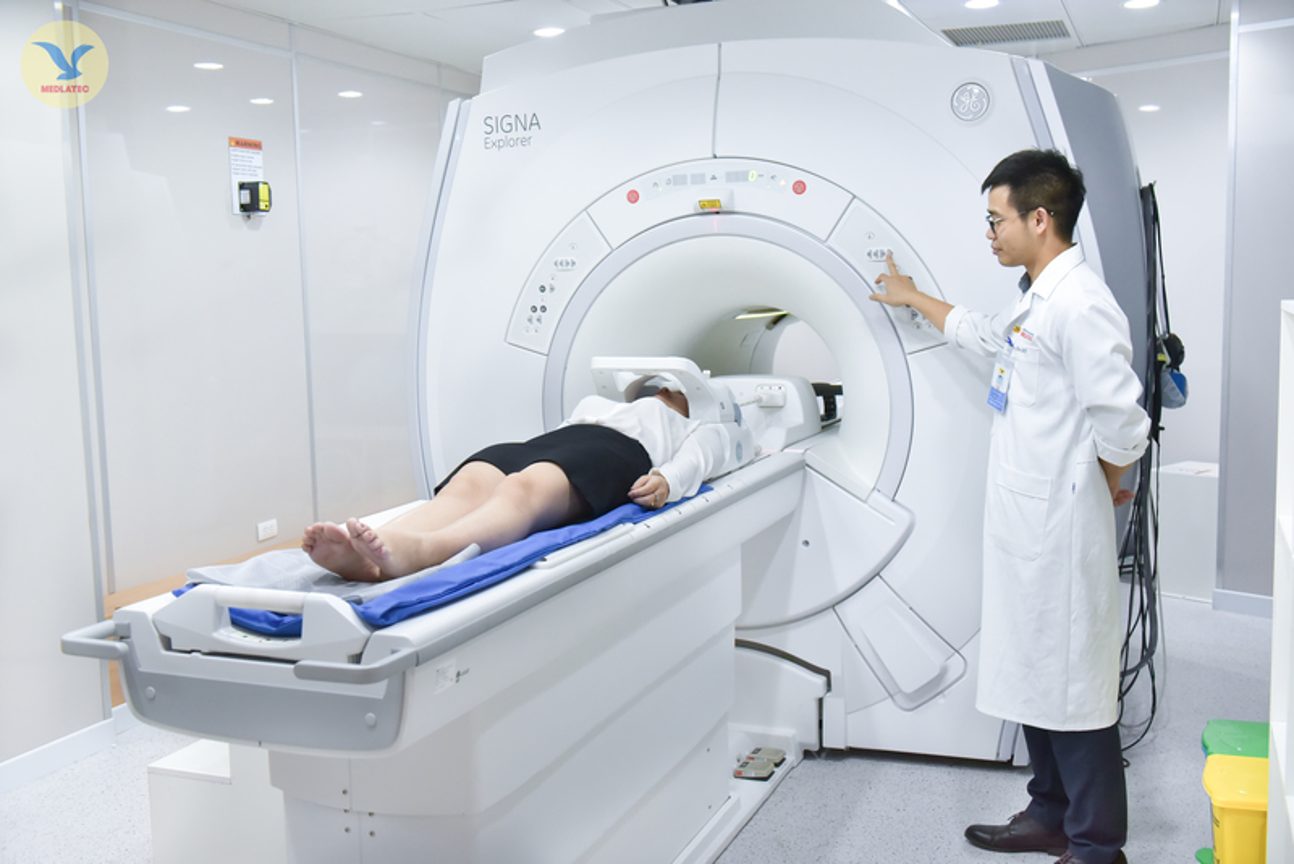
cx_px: 647
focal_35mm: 36
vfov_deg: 36.9
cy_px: 432
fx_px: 1294
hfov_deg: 53.1
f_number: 5.6
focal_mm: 36
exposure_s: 1/100
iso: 2000
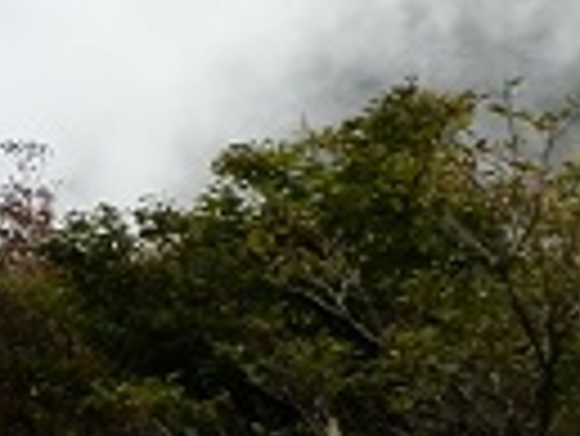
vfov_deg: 11.4
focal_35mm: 130
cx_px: -733
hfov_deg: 12.5
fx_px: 2180
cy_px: 373
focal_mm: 5
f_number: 3.1
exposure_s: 1/80
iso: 64
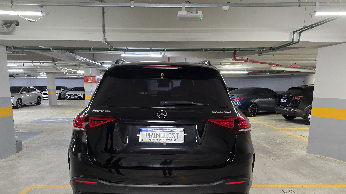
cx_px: 167
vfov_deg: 43.8
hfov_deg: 71.9
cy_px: 129
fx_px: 239
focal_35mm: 26
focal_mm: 6.3
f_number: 1.7
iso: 800
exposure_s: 1/60
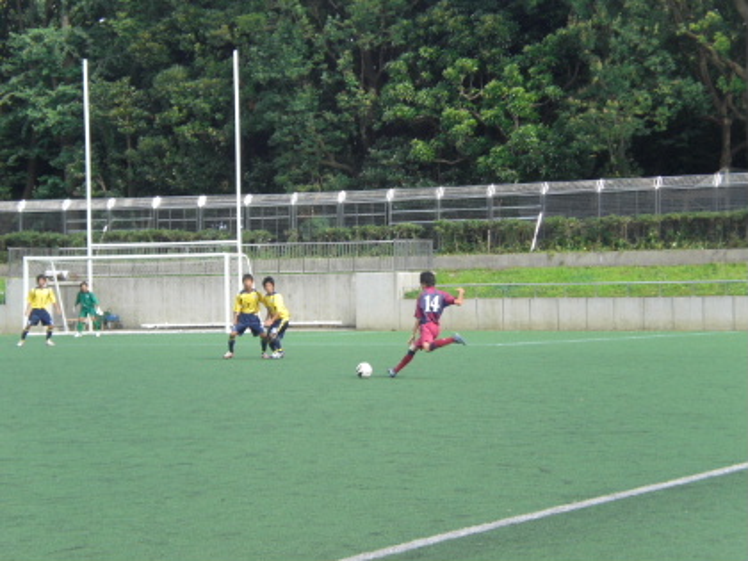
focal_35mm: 100
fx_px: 2161
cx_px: 374
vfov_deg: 14.8
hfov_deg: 19.6
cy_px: 280
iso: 100
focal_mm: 16.51
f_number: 5.4
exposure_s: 1/160
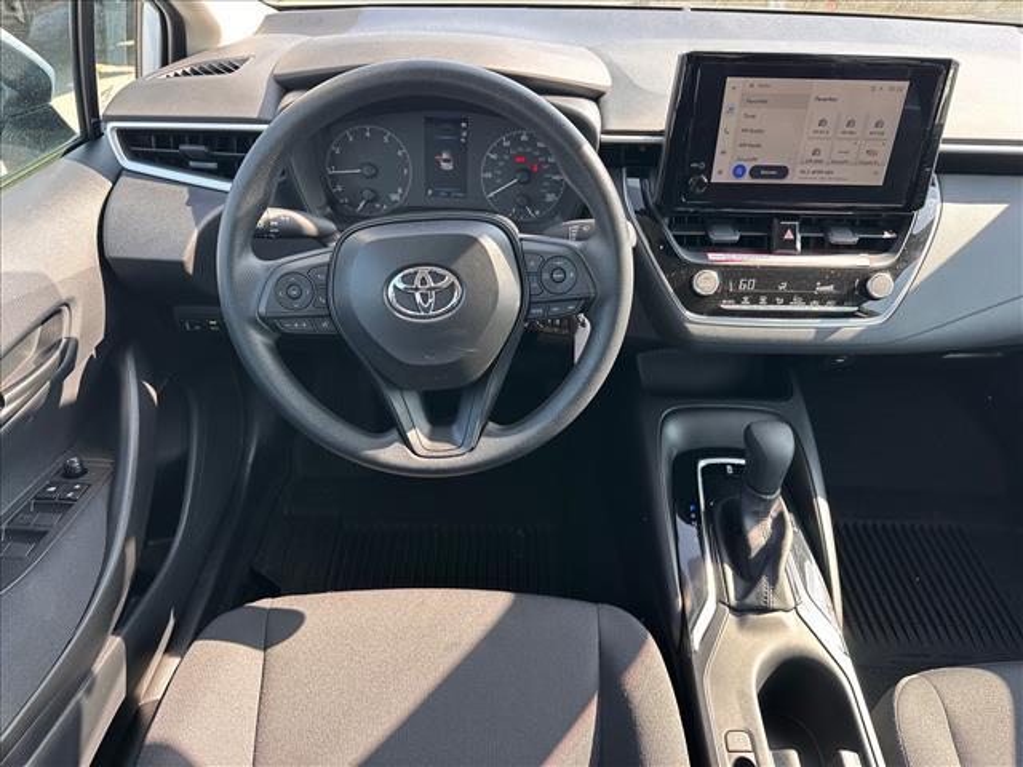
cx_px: 512
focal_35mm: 24
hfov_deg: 71.6
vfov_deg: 56.8
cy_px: 384
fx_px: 709
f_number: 1.78
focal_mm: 6.86
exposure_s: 1/172
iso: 100
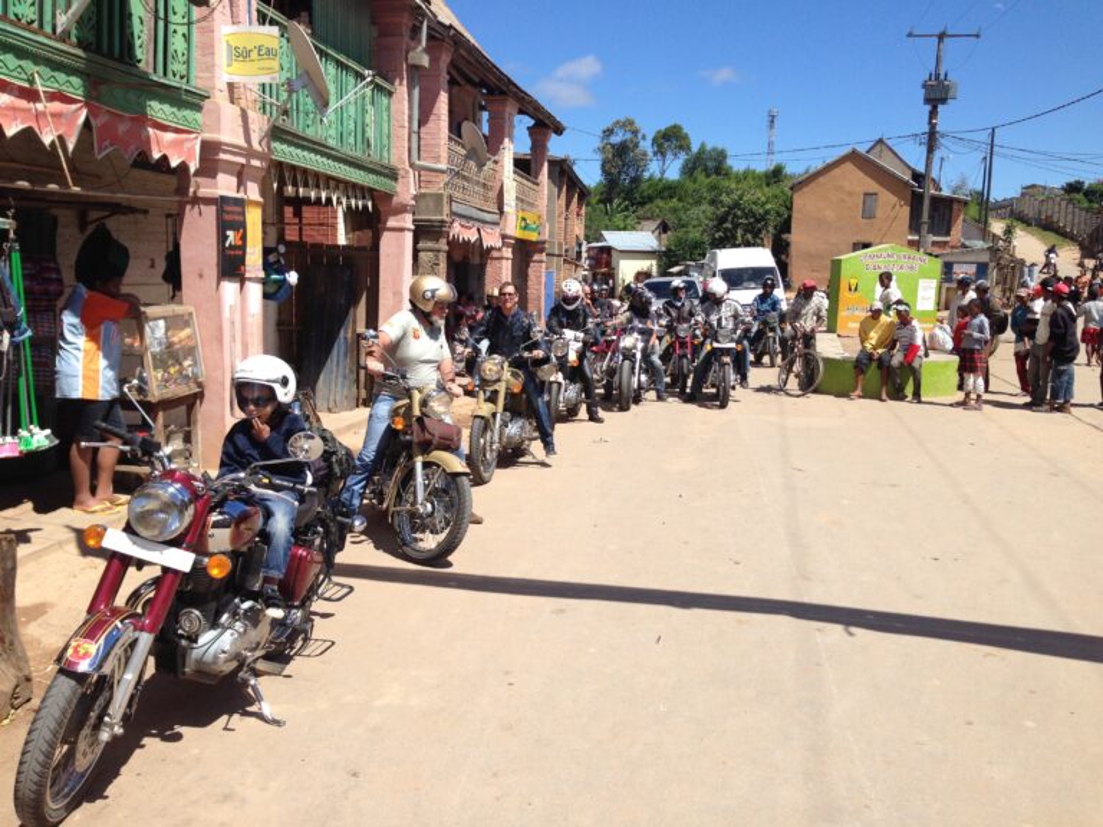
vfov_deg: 42.9
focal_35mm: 33
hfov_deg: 55.4
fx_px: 1052
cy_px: 414
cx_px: 552
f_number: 2.4
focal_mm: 4.12
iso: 50
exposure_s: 1/1466
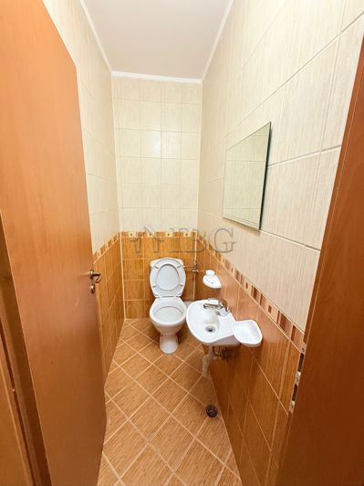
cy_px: 243
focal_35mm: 14
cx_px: 182
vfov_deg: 102.1
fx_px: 196
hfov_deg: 85.7
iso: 320
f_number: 2.2
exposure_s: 1/50
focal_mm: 2.22
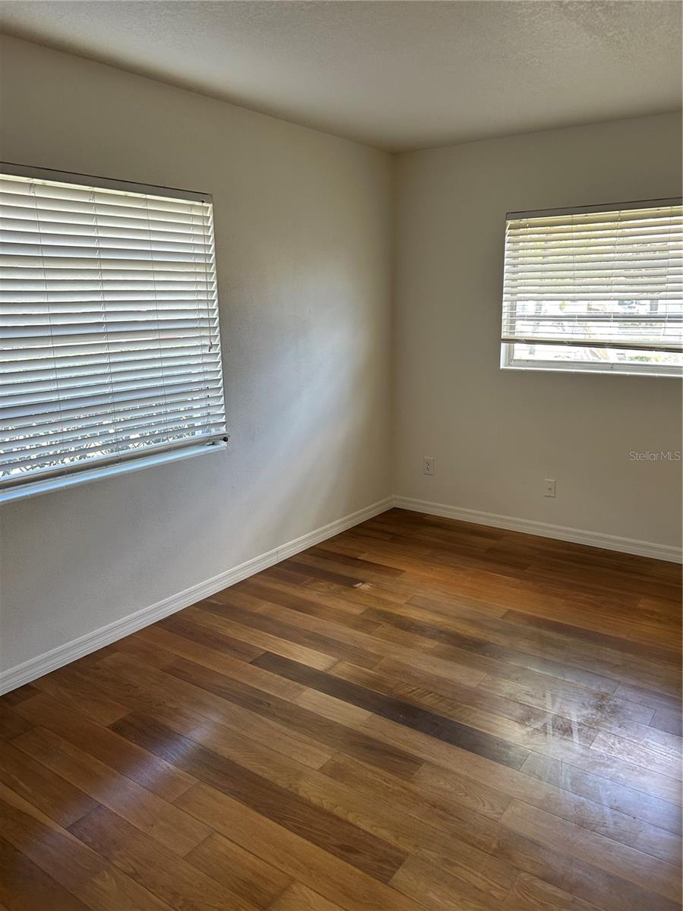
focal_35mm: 26
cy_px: 456
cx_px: 342
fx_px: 684
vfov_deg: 67.3
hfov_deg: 53.1
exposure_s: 1/121
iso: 100
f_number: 1.5
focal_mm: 5.7
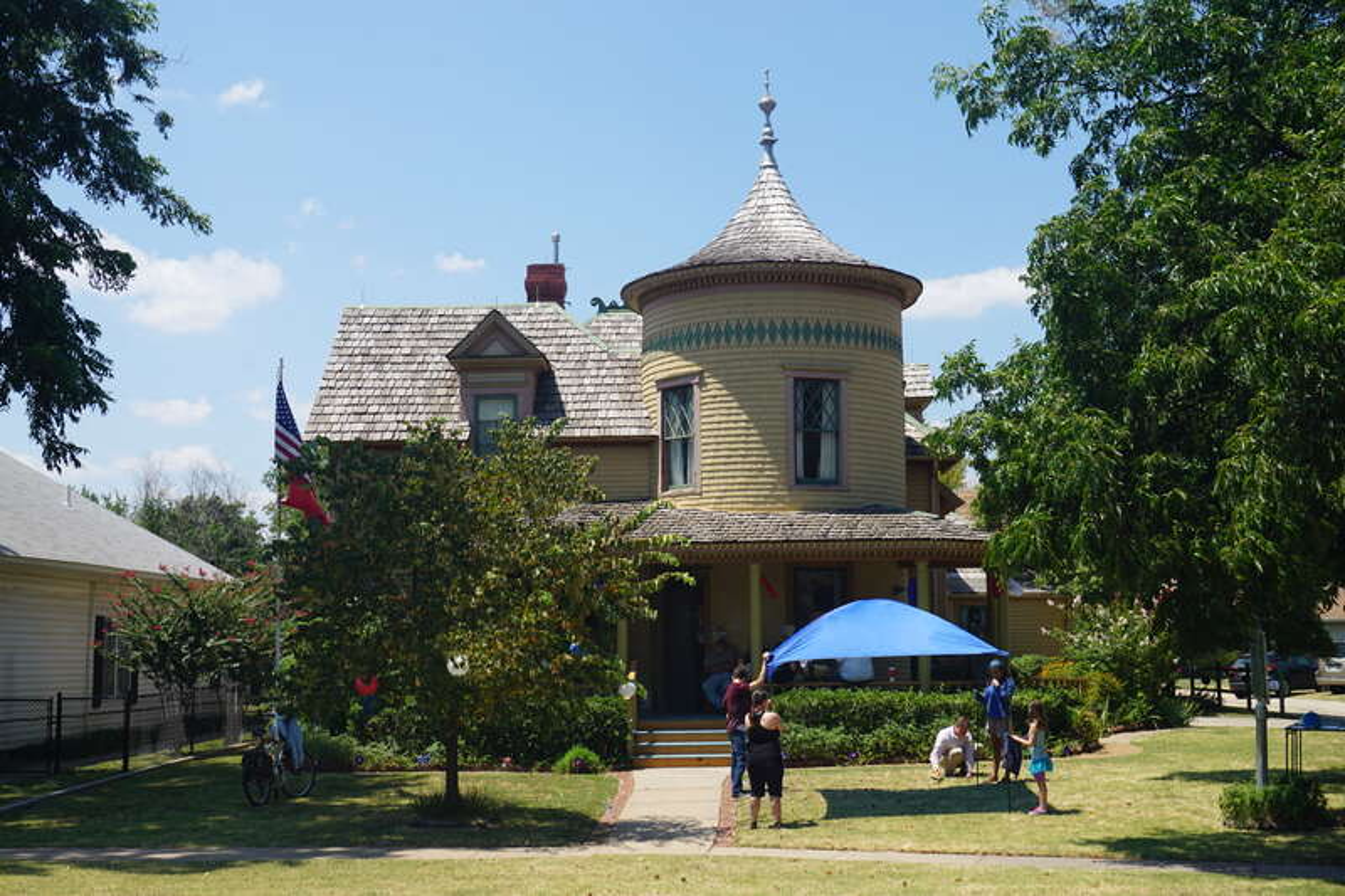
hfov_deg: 43.6
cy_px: 448
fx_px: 1681
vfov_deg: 29.9
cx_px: 672
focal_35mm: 45
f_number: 11
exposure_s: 1/125
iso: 100
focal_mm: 30
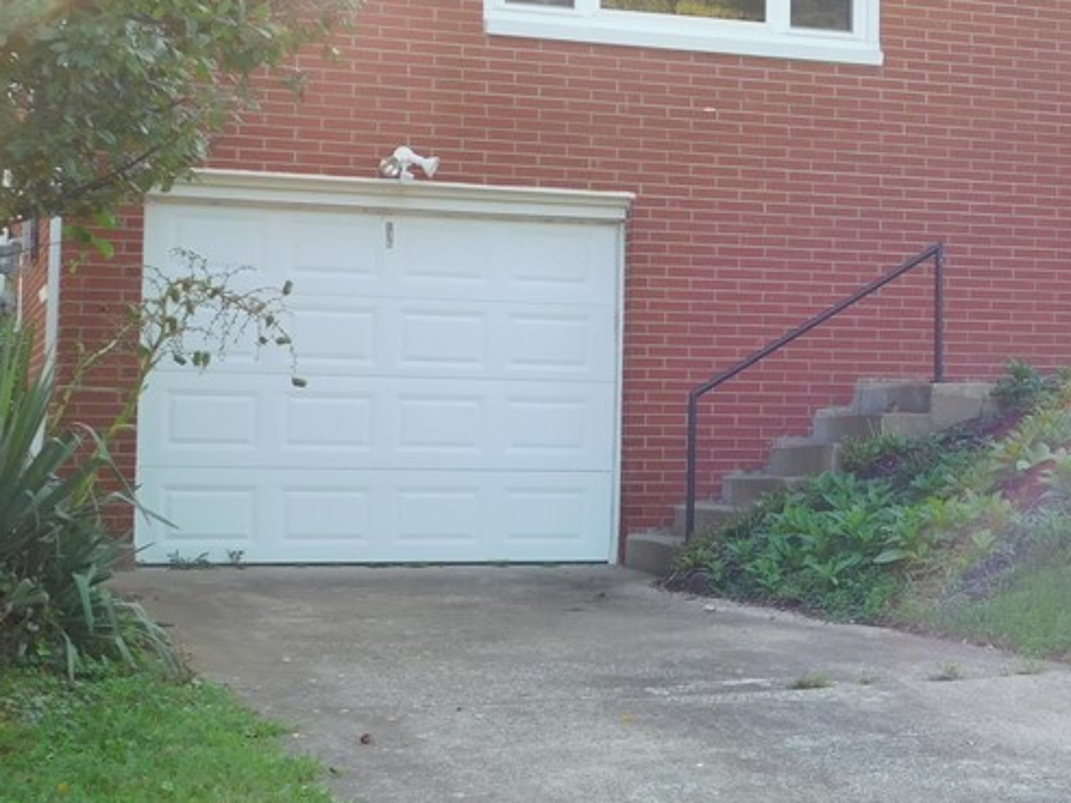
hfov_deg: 25.1
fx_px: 2320
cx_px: 997
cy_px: 296
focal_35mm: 75
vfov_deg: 19.6
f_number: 3.5
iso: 125
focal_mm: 6.3
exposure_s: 1/125
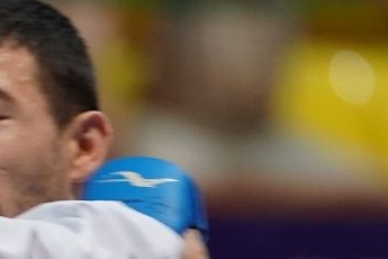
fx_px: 11240
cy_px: 370
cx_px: -171
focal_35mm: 1043
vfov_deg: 1.3
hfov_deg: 2.0
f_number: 2.8
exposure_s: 1/500
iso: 2000
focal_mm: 200
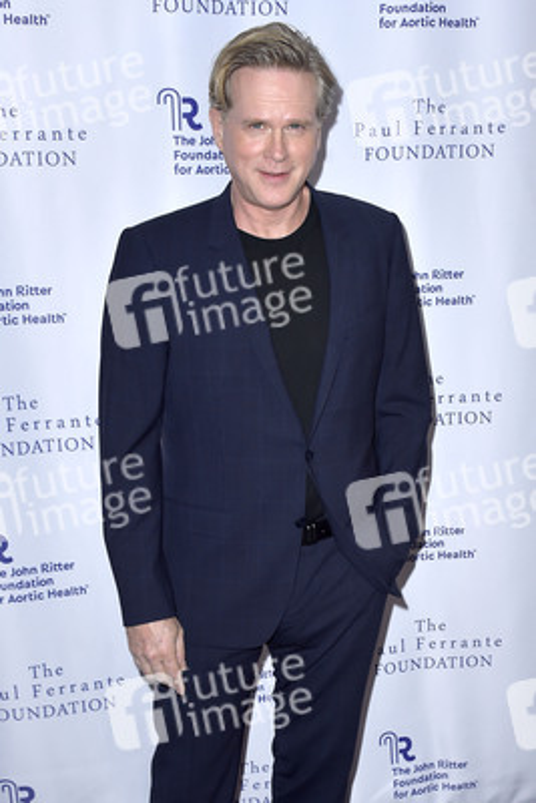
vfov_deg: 55.8
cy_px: 402
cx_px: 268
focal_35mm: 34
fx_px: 759
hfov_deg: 38.9
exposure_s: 1/250
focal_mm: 34
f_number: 6.3
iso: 400
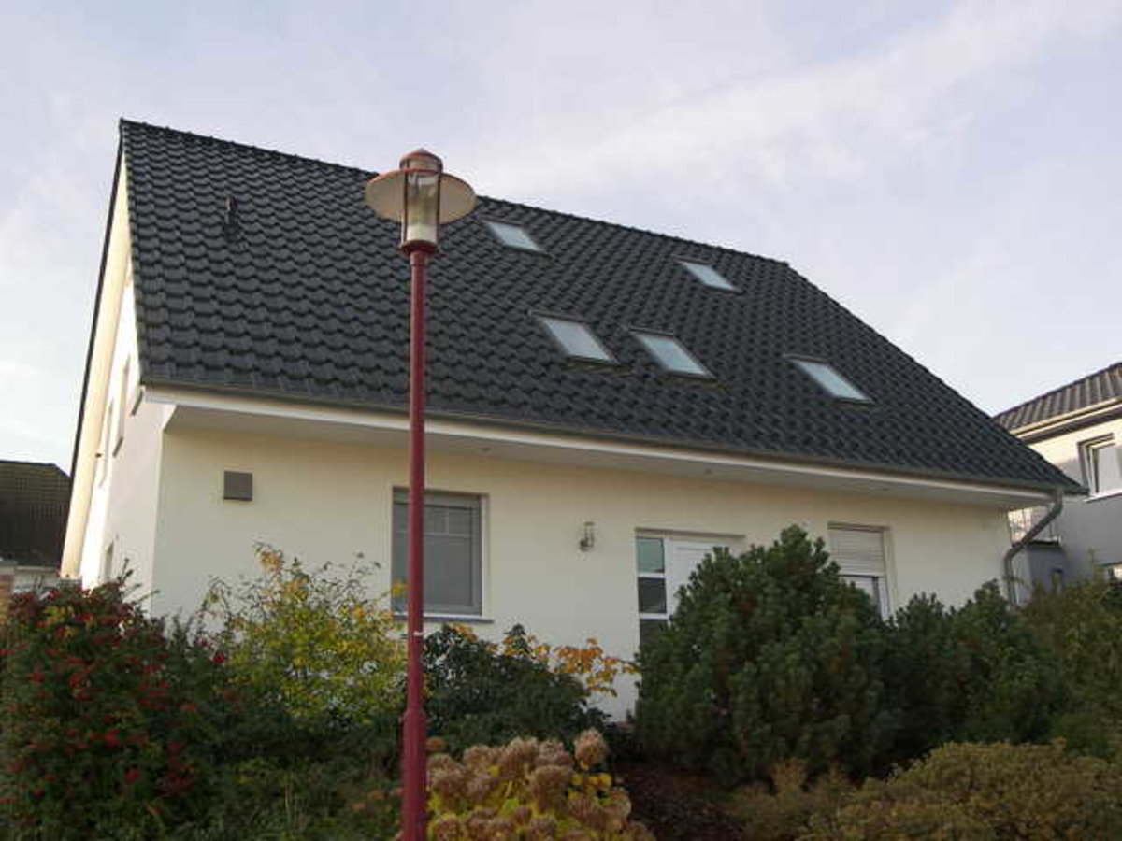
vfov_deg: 41.8
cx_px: 561
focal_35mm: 34
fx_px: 1102
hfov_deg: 54.0
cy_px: 420
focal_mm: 7.1
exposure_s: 1/250
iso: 50
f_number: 3.2
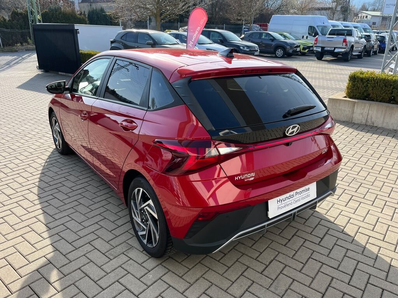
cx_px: 199
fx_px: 299
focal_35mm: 26
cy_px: 149
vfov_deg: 53.1
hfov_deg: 67.3
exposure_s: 1/975
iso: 50
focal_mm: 5.1
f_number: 1.6
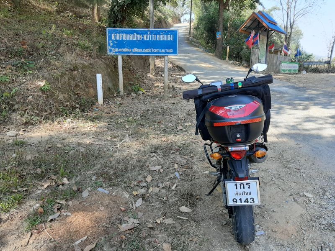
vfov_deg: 53.1
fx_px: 252
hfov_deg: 67.3
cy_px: 126
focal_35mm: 26
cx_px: 168
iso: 40
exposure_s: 1/300
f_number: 1.7
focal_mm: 3.93
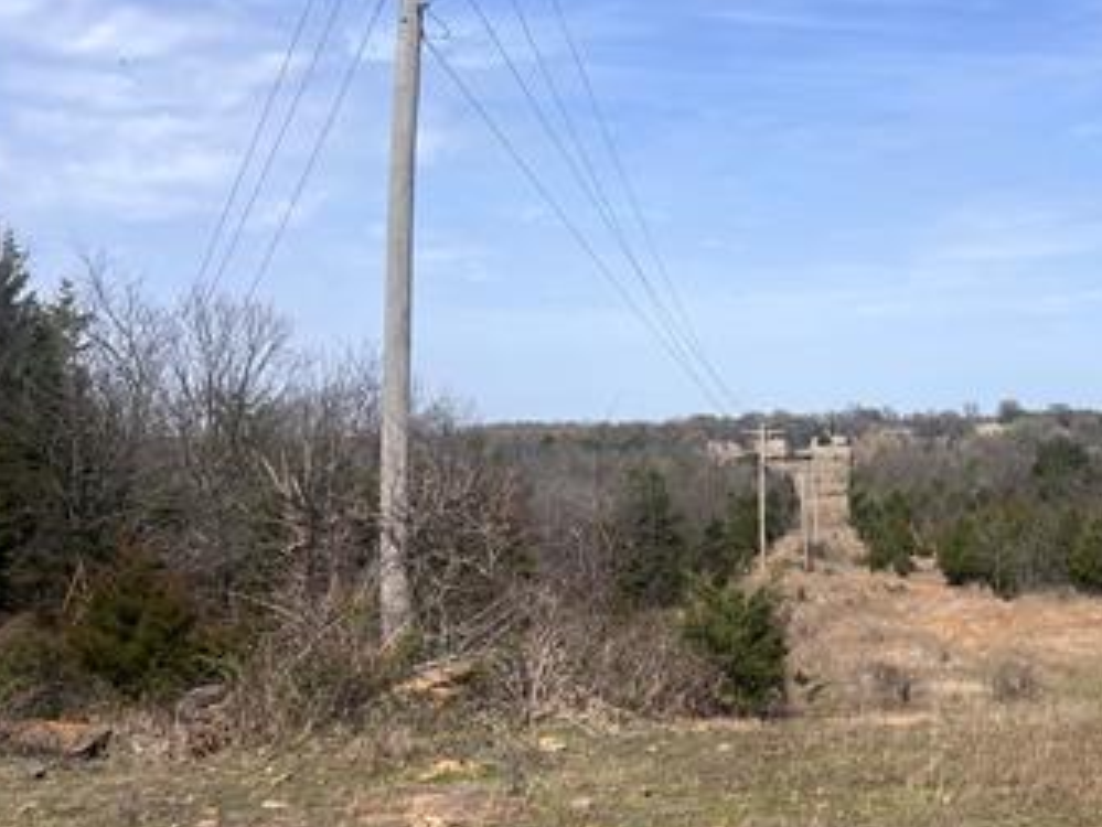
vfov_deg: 28.9
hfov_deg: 36.2
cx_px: 963
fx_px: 1592
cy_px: 572
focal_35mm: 50
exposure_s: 1/5587
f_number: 1.5
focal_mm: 5.7
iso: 50
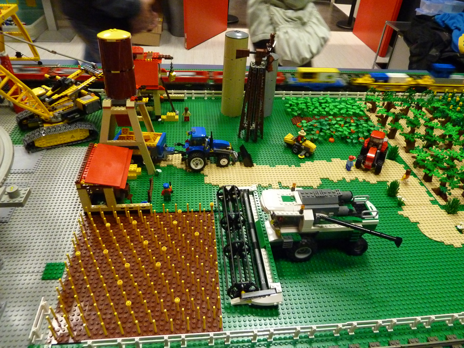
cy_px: 174
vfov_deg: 54.9
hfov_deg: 69.4
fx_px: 335
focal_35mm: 25
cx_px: 232
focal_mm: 4.1
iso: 800
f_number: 3.3
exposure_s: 1/30
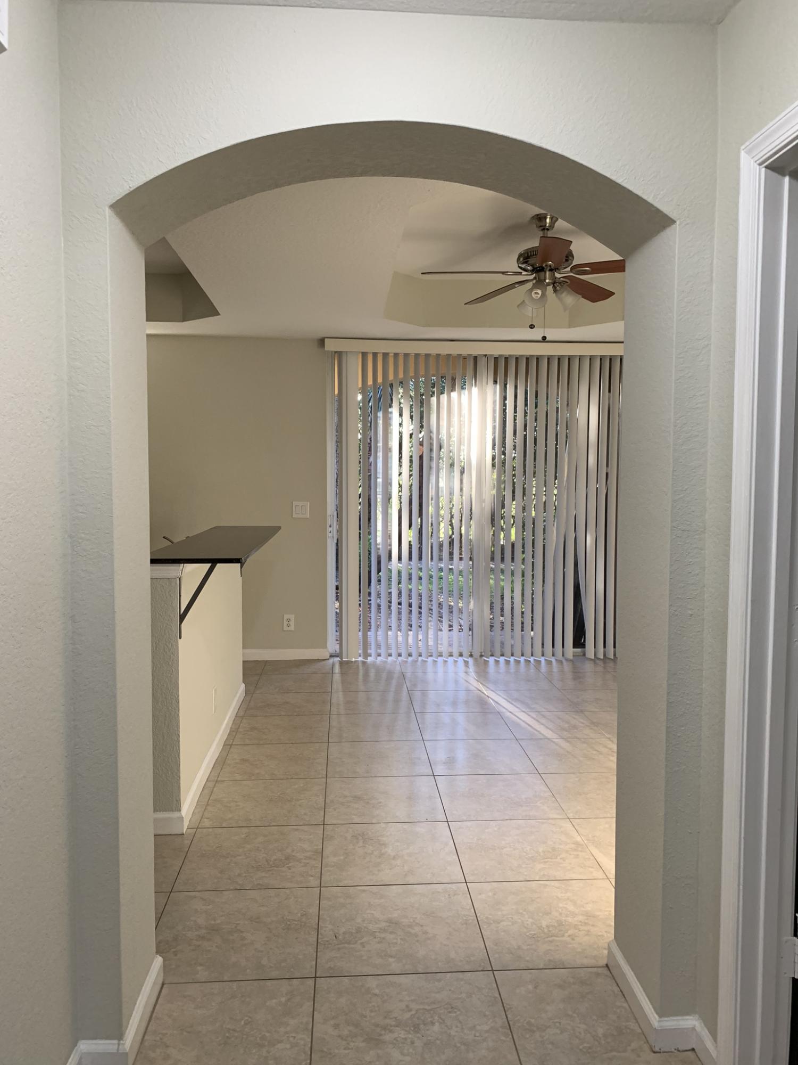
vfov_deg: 67.3
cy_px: 532
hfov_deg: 53.1
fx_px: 799
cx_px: 399
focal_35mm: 26
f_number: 1.8
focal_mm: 4.25
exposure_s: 1/60
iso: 160
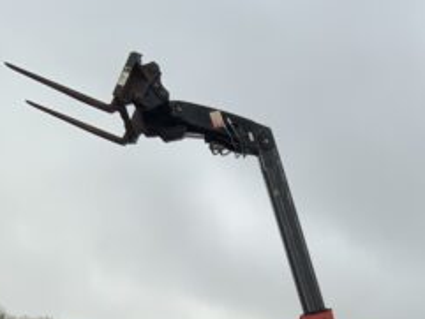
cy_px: 395
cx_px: 407
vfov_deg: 18.1
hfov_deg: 24.4
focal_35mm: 77
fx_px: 946
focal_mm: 3
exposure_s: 1/173
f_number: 1.8
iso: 16
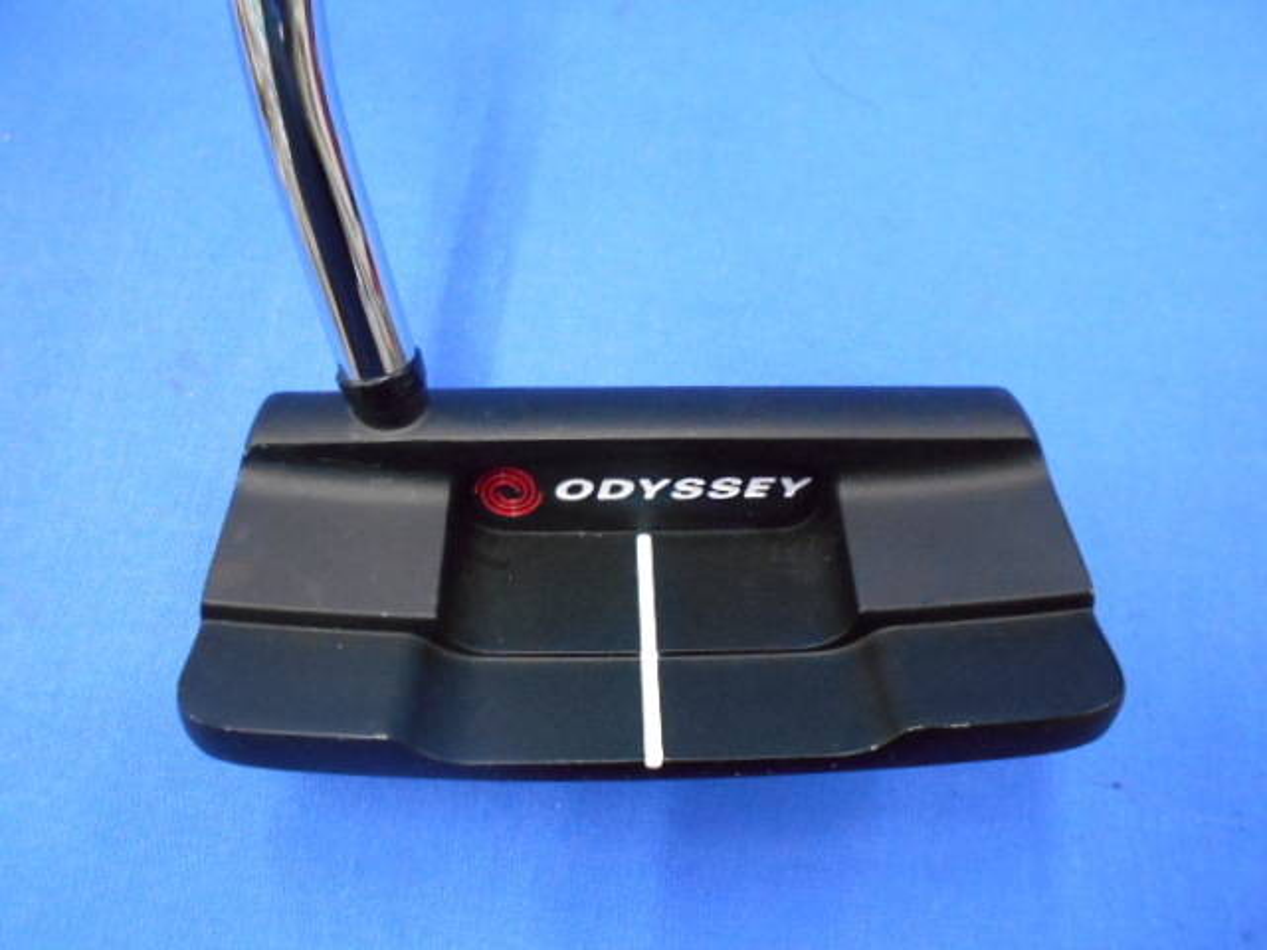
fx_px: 952
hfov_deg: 67.3
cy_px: 475
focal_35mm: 26
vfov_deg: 53.1
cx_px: 634
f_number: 3.2
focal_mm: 4.6
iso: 800
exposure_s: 1/50
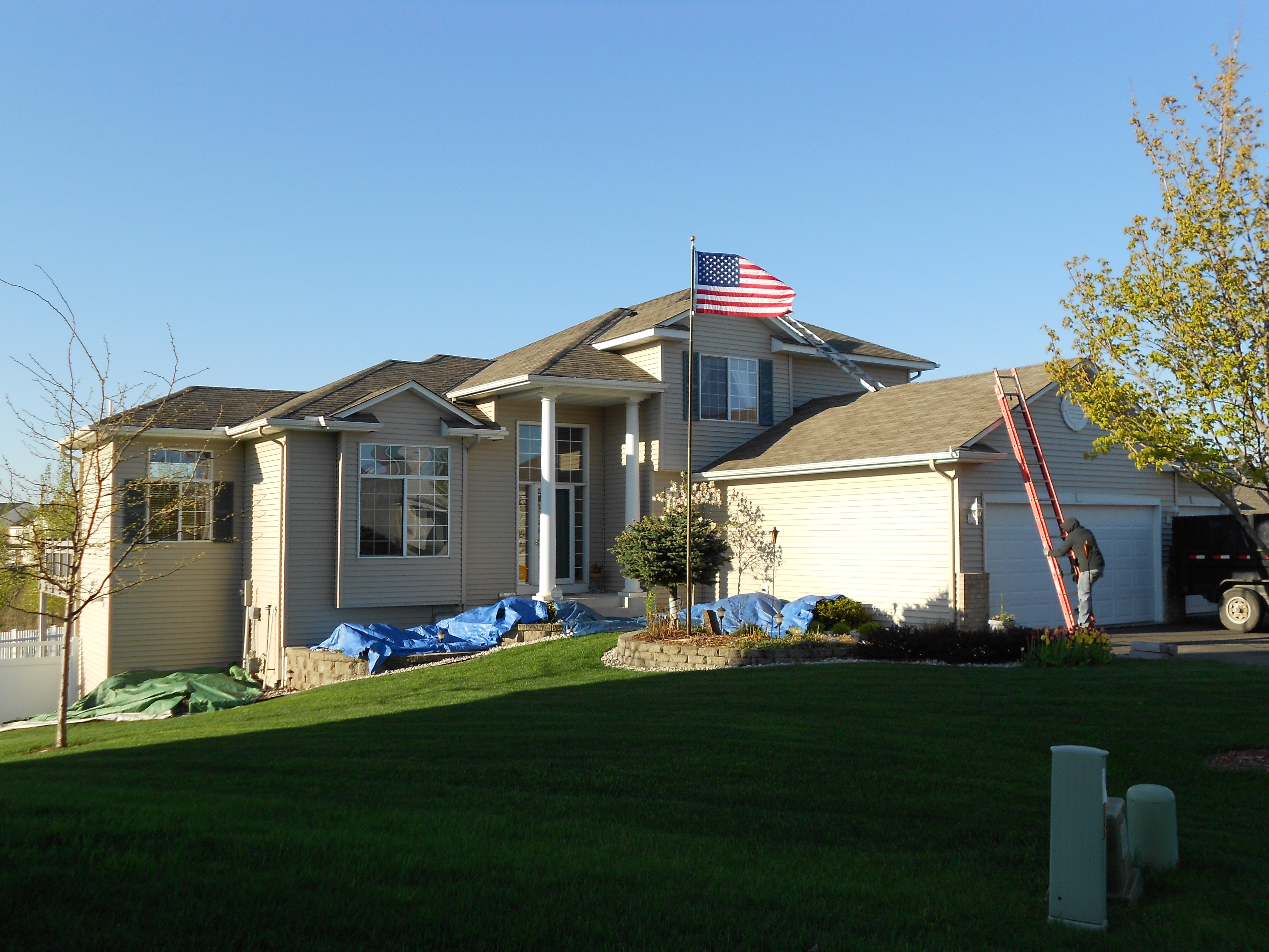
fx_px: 1173
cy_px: 476
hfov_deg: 56.8
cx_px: 634
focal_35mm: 32
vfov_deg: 44.2
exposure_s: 1/500
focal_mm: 5.8
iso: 80
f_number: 3.6
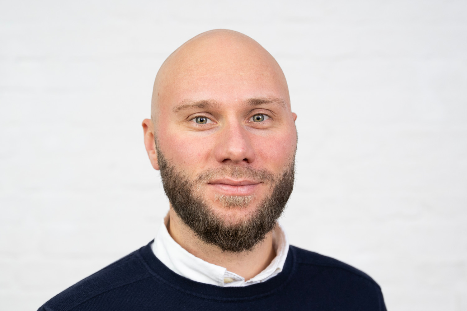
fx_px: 658
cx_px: 234
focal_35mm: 51
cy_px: 156
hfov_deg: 39.1
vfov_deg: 26.6
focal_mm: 50.7
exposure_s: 1/80
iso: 320
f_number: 2.8
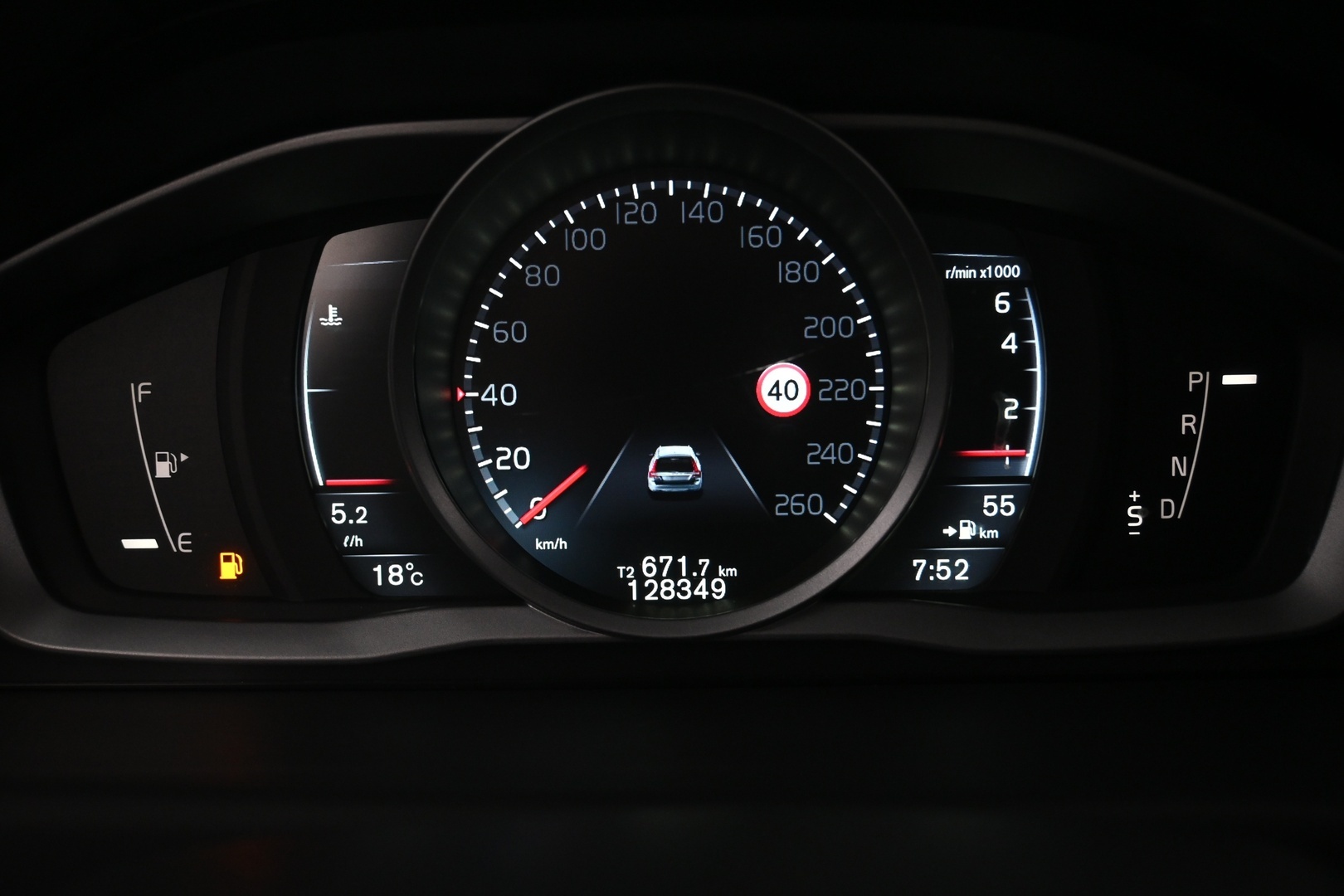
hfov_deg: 52.2
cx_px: 672
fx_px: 1372
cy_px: 448
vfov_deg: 36.2
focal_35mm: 37
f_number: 4.2
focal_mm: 24.5
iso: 1250
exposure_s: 1/40
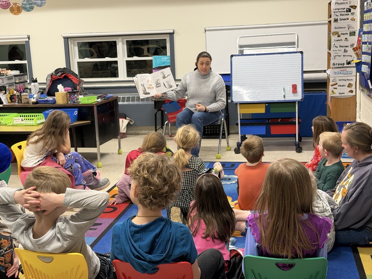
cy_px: 140
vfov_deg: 30.3
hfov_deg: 39.7
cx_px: 186
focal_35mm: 48
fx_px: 516
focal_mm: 6.76
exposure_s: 1/60
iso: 160
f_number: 1.78
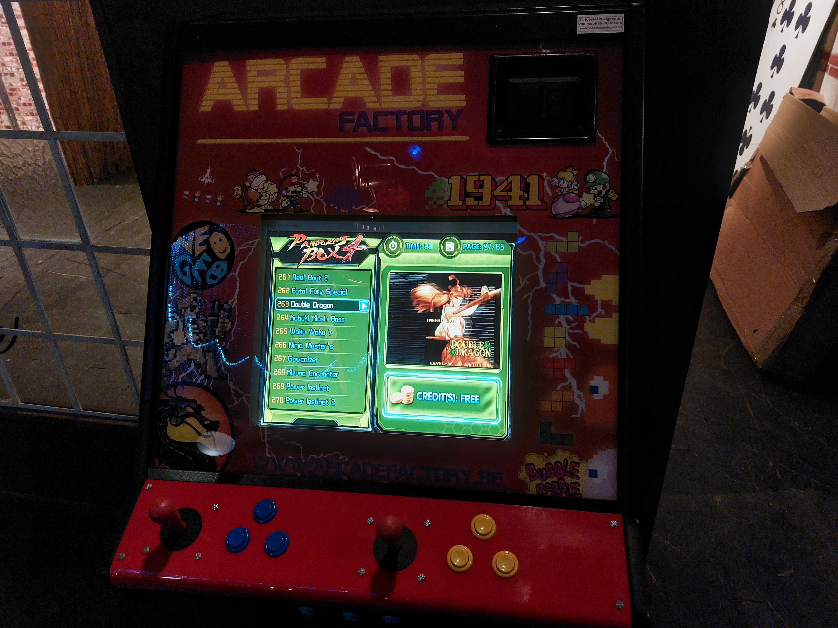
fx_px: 605
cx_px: 419
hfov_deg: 69.4
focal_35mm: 25
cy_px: 314
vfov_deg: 54.9
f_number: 1.8
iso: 400
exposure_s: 1/50
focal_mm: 5.23
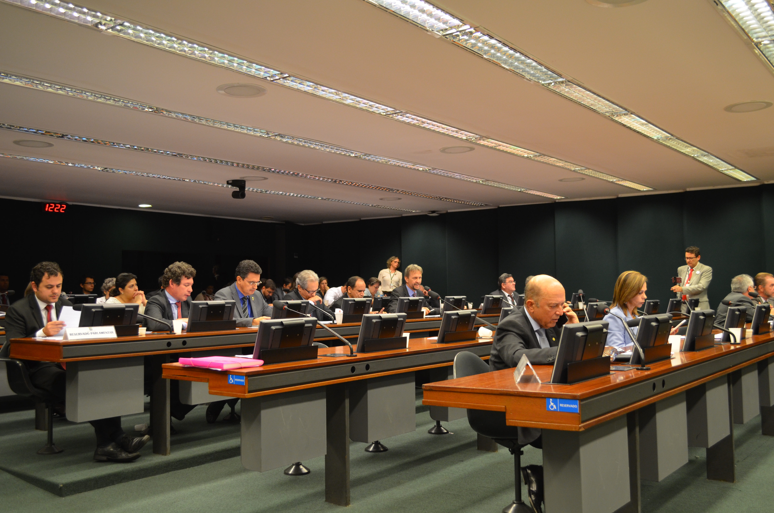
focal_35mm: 36
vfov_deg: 36.7
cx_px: 387
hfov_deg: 53.2
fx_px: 772
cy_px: 256
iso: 720
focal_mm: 24
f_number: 4
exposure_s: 1/60
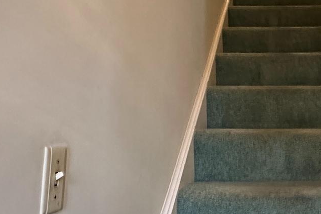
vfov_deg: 28.4
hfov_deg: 39.1
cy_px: 64
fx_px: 419
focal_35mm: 47
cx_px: 286
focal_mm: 2.22
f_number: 2.2
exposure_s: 1/40
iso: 1000
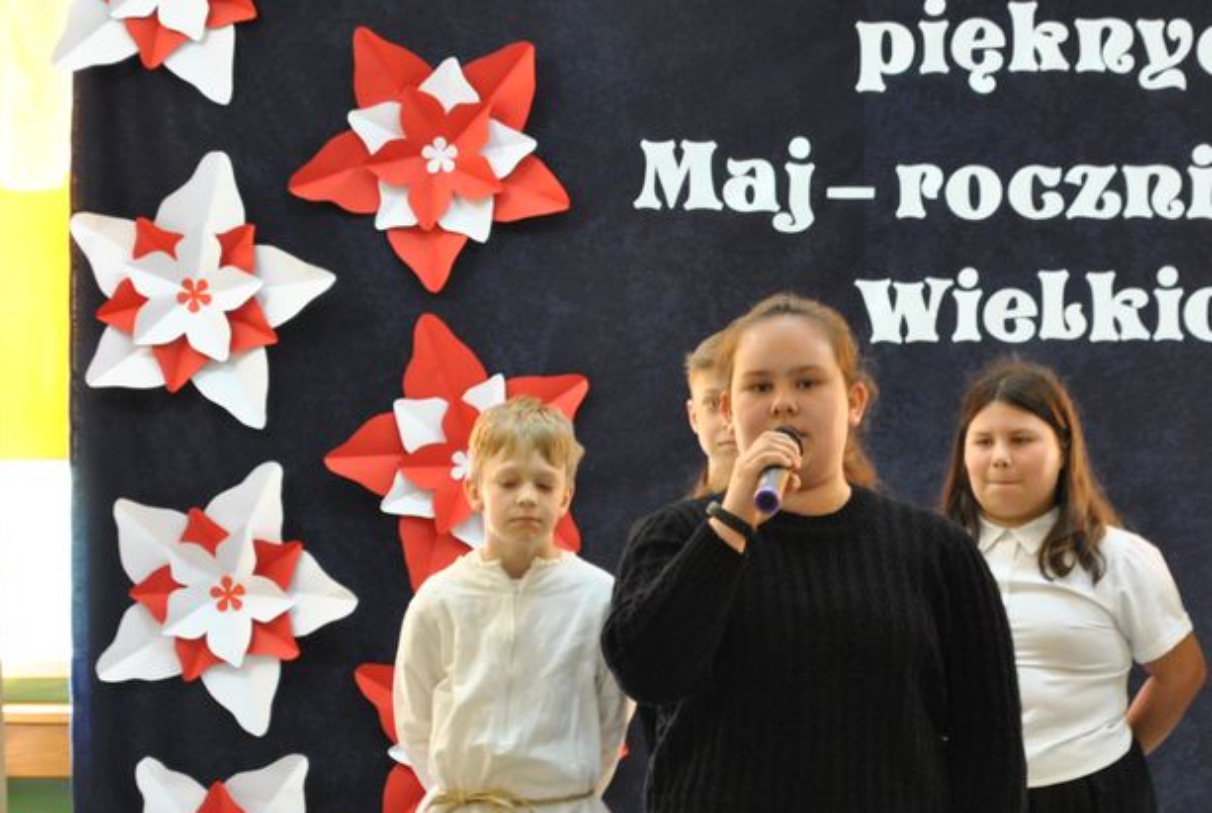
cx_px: 1006
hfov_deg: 14.7
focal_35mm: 138
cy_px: 535
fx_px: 4648
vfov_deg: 10.0
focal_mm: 55
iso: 400
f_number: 5.6
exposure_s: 1/13
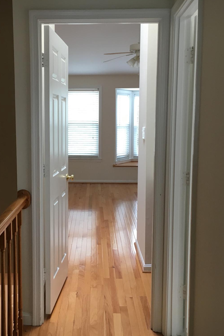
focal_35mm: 41
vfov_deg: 47.4
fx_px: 383
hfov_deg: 32.3
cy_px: 169
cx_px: 69
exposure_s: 1/30
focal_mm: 4.15
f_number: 2.2
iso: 64
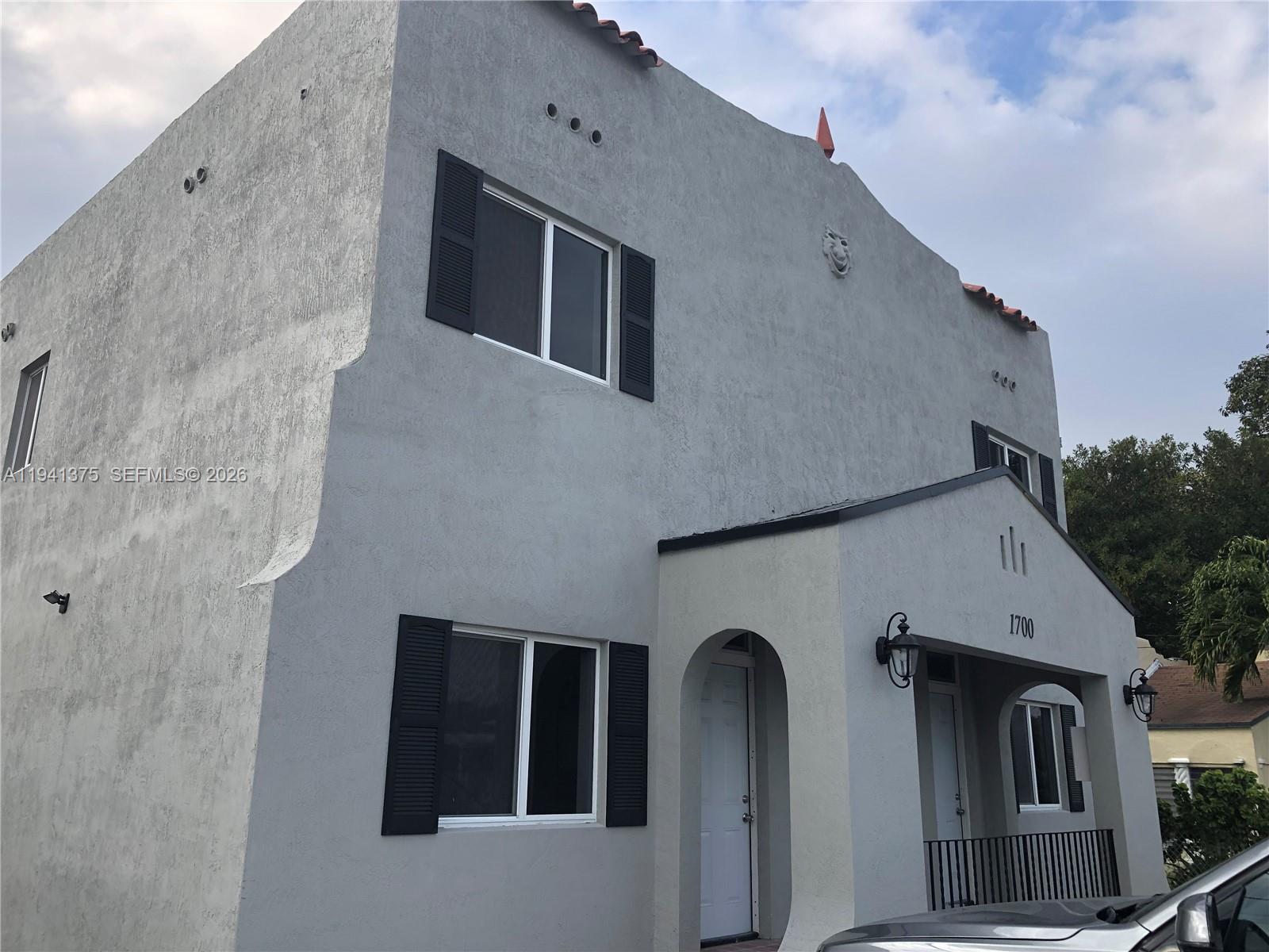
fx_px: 1026
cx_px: 634
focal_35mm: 28
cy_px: 476
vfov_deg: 49.7
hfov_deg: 63.4
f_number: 1.8
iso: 20
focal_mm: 3.99
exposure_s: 1/810
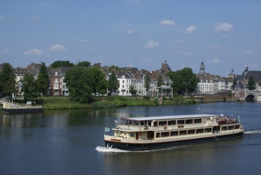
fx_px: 490
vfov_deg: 20.2
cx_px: 130
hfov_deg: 29.8
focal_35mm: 68
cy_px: 88
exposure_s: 1/200
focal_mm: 45
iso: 100
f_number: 11
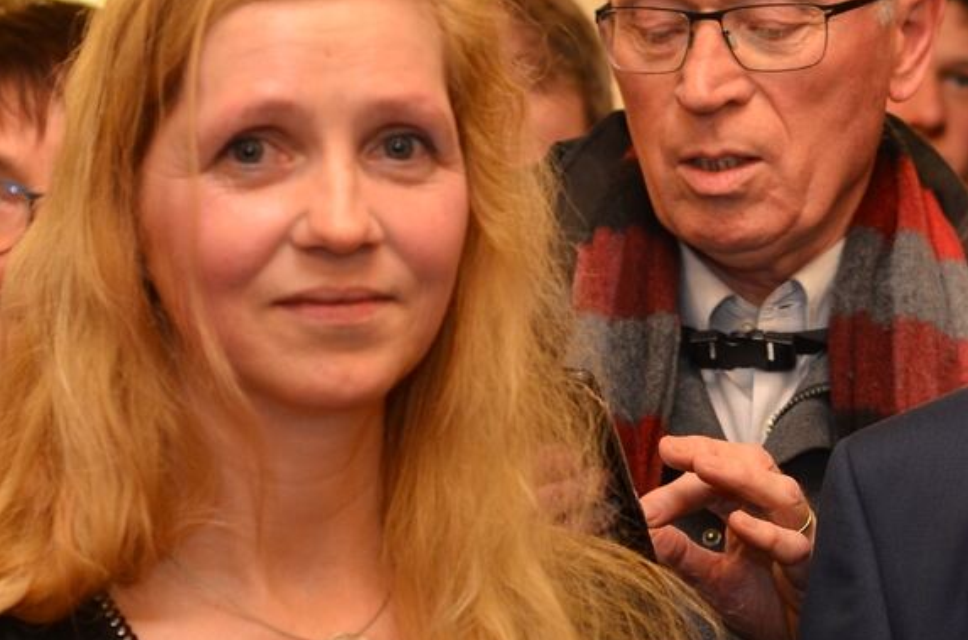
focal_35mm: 157
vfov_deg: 8.7
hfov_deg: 13.0
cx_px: 877
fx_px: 4211
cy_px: 302
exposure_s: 1/60
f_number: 3.5
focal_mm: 50
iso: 400
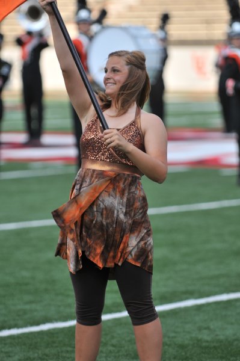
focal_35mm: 240
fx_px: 2404
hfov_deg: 5.7
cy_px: 180
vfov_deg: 8.6
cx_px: 120
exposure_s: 1/1000
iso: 200
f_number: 2.8
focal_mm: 160
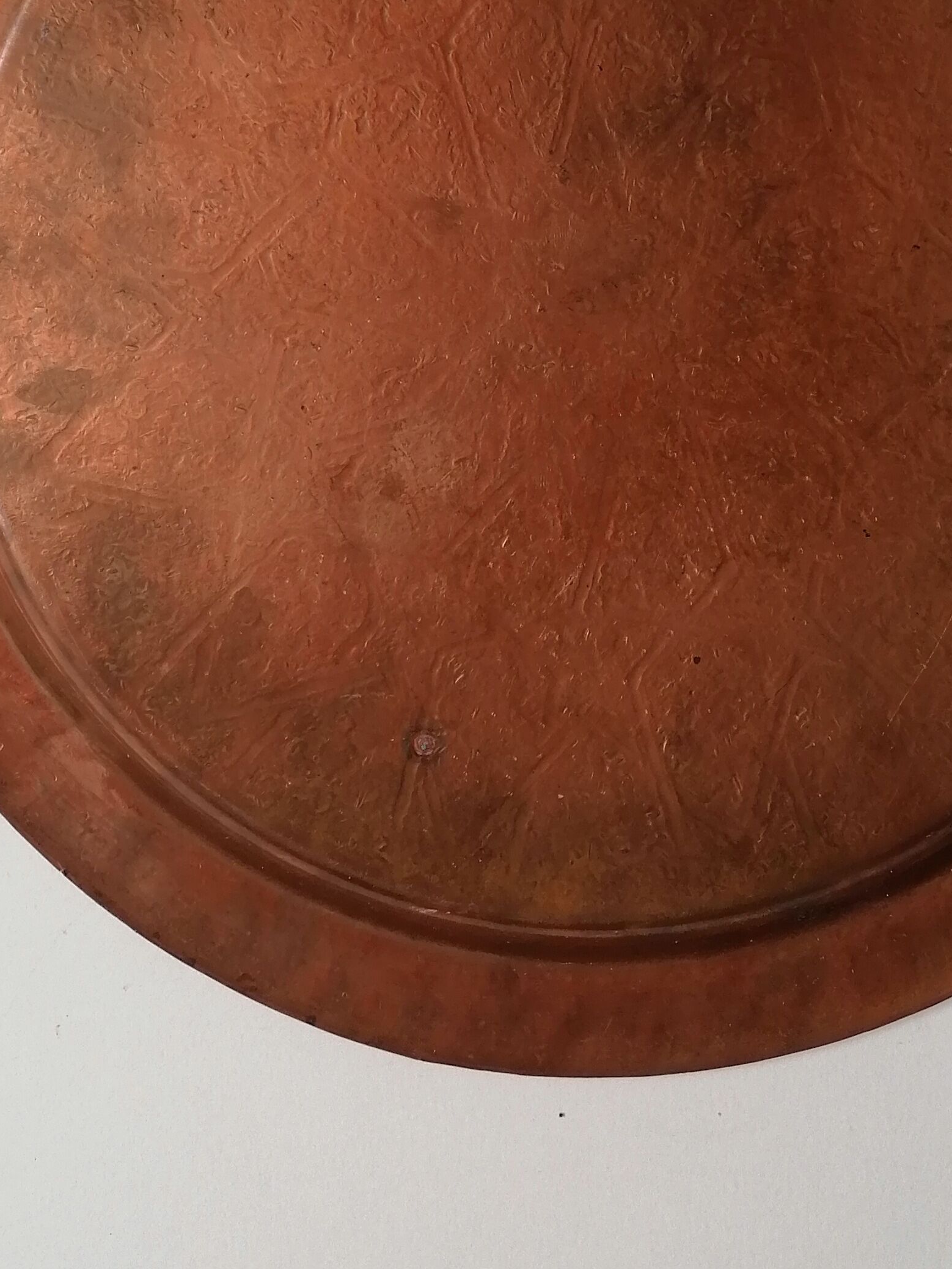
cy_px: 272
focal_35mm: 52
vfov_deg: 35.7
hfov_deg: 28.0
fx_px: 1907
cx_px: 570
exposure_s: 1/60
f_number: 1.8
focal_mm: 4.75
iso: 80
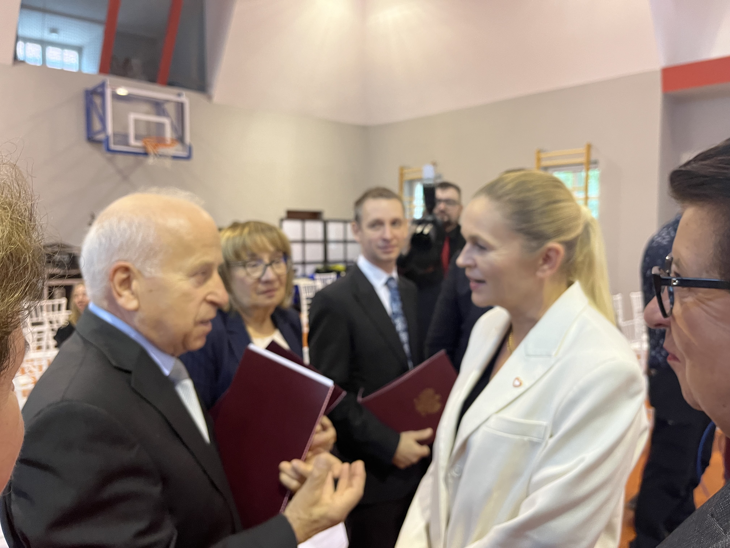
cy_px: 274
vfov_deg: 53.1
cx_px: 365
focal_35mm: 26
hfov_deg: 67.3
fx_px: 548
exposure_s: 1/50
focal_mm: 5.1
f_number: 1.6
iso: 250
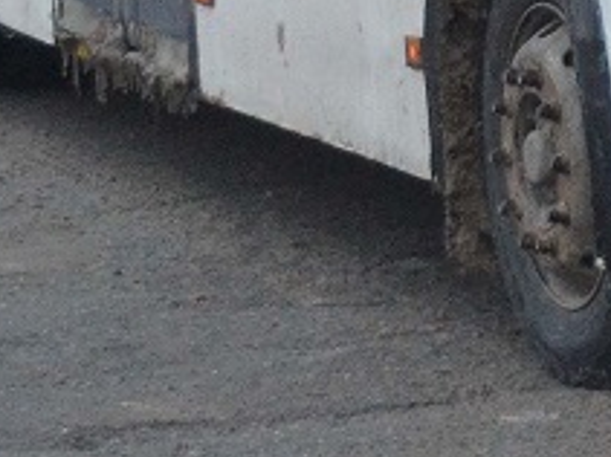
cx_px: 1153
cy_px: -597
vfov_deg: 4.4
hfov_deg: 5.9
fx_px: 5786
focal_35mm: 328
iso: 1250
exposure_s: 1/500
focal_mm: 32
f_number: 4.8
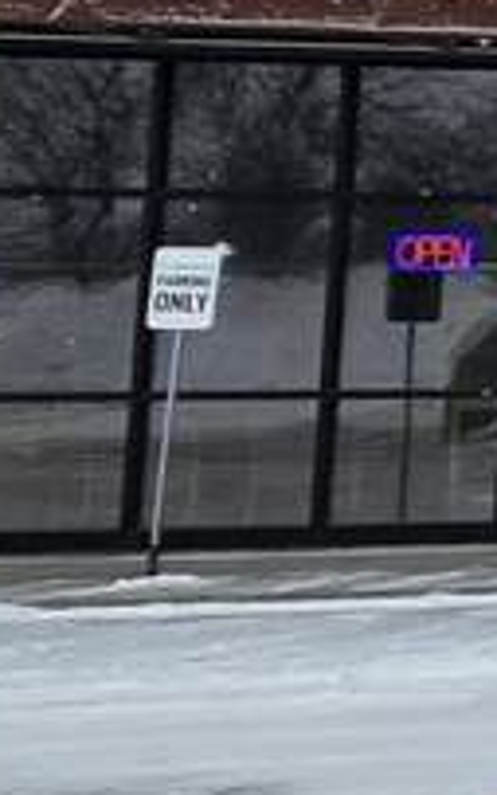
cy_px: 129
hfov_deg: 7.8
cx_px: 2078
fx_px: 1884
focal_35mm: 87
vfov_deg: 23.4
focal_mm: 2.2
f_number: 2.2
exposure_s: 1/1304
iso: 50
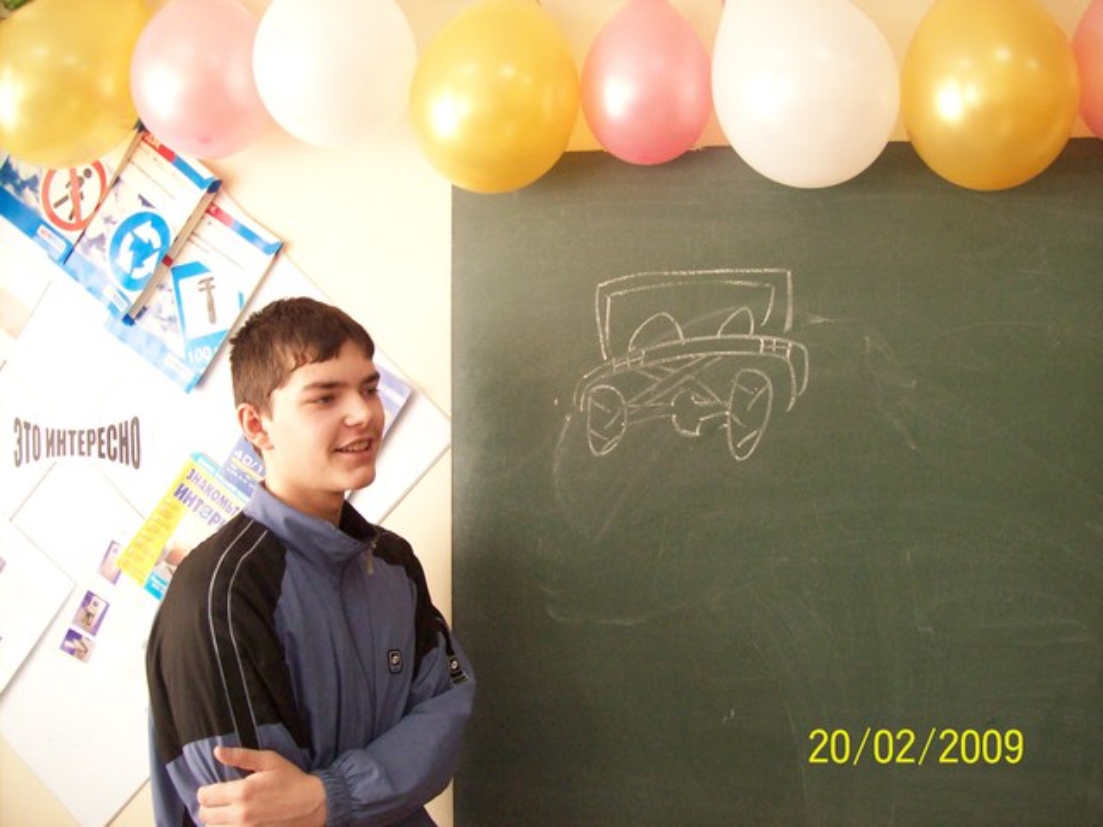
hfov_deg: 51.4
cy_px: 414
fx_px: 1147
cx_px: 552
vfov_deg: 39.7
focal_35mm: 36
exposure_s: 1/104
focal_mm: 6
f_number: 2.7
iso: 200
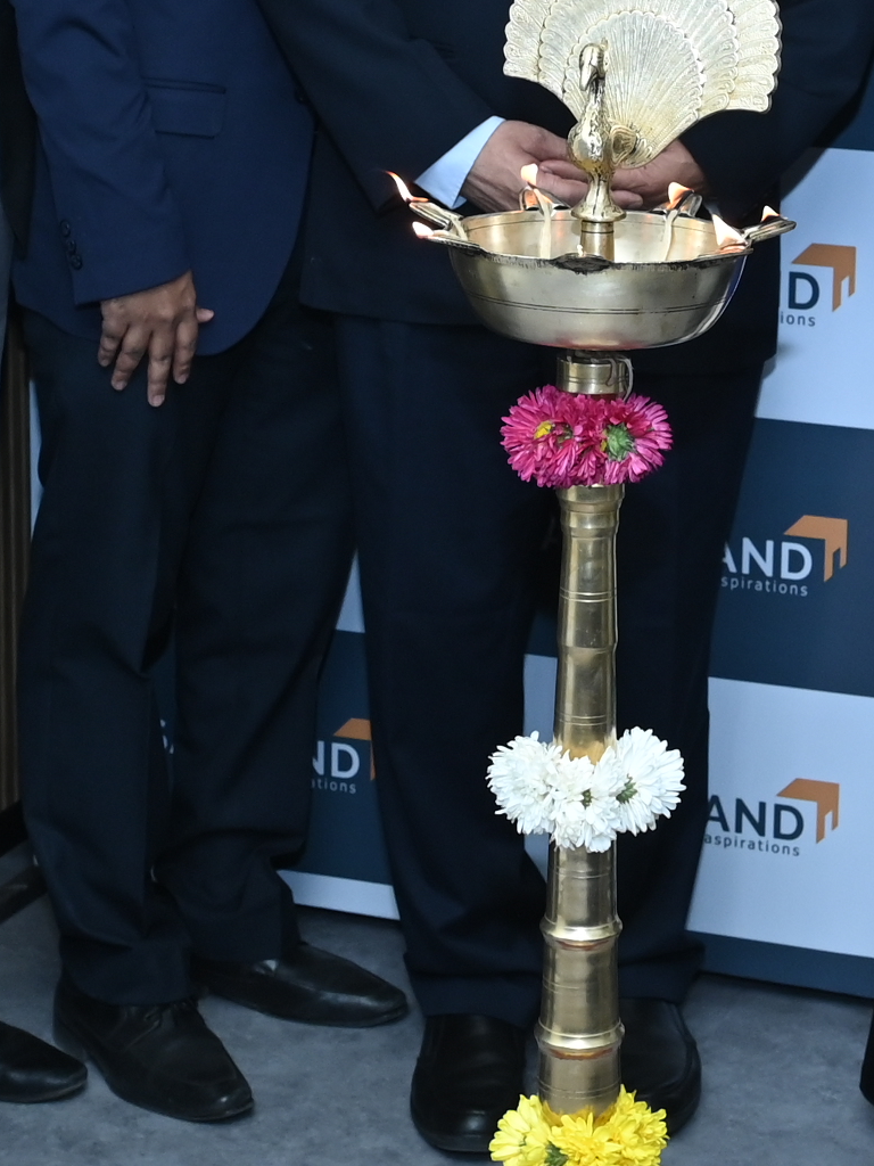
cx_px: 679
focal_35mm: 102
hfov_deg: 14.4
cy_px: 322
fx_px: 3434
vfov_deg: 19.2
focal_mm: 24
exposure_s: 1/160
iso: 640
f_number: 5.6
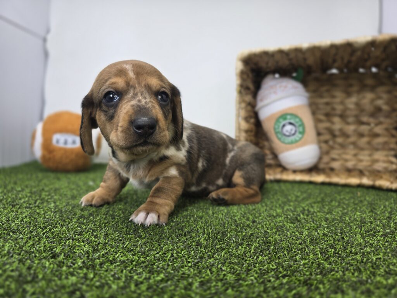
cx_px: 198
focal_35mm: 23
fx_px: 264
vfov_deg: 58.9
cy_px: 149
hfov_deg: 73.9
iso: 40
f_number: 1.7
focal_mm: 6.3
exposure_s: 1/120
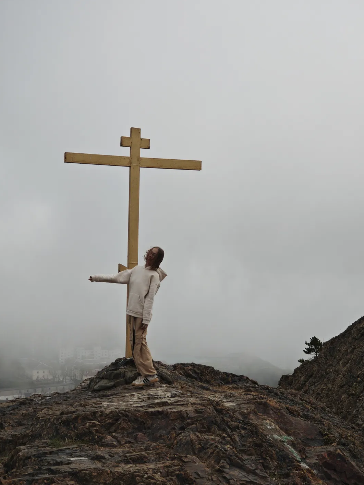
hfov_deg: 24.0
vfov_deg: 31.7
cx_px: 182
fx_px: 855
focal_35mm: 61
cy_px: 245
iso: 50
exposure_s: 1/1012
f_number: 2
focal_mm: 9
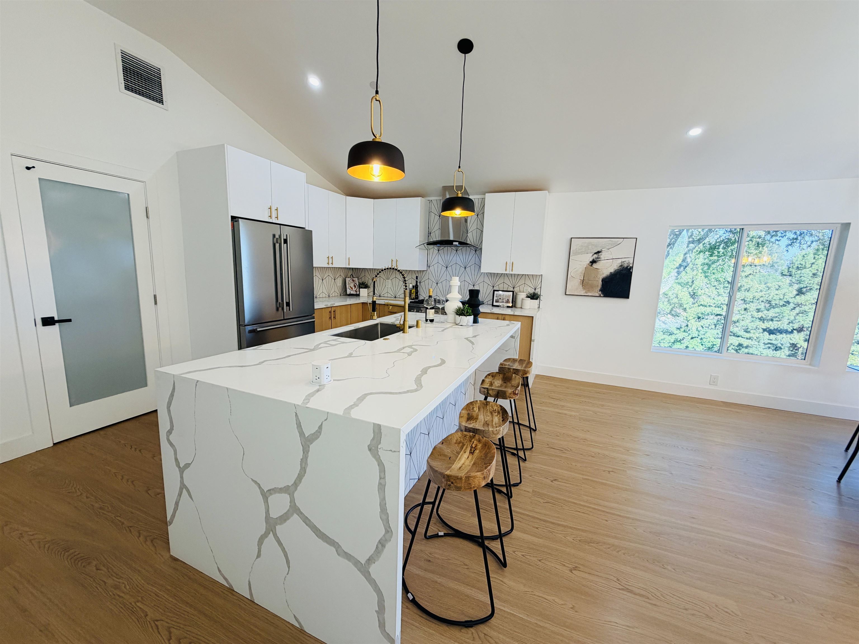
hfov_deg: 102.1
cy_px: 322
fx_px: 347
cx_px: 430
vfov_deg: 85.7
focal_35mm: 14
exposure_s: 1/120
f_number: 2.2
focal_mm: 2.22
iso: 80
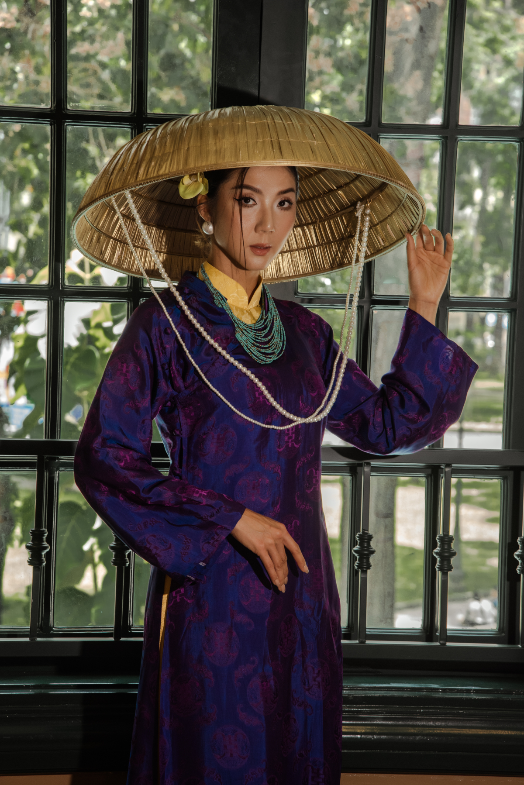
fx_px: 2400
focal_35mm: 110
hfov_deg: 12.5
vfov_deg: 18.6
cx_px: 262
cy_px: 392
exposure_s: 1/100
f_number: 8
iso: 800
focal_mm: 110
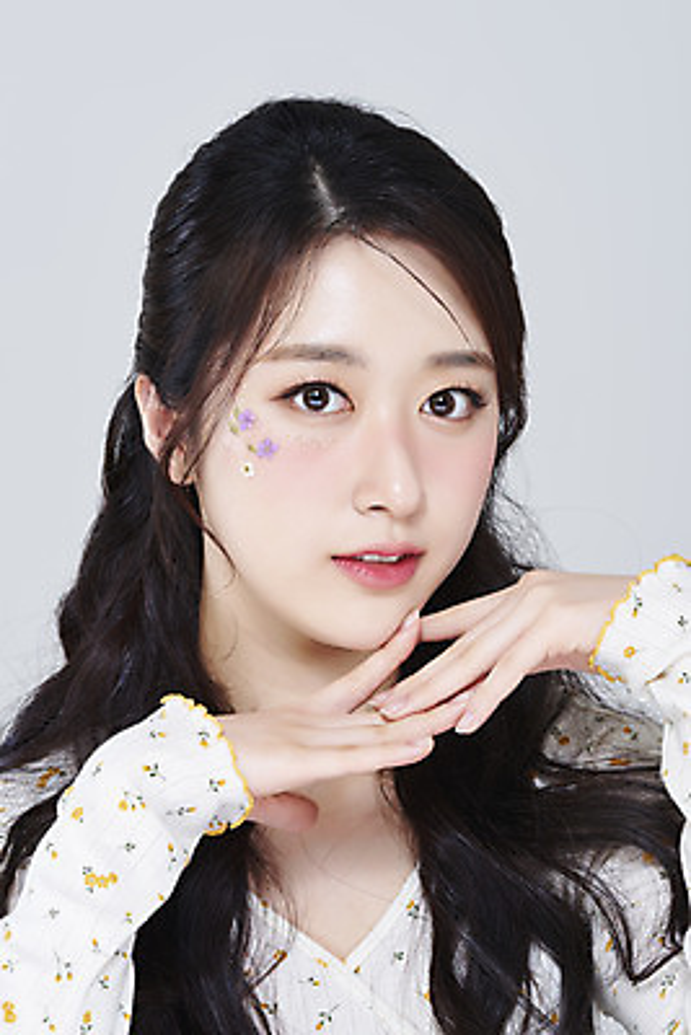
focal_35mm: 105
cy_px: 518
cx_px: 346
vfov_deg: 19.4
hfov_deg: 13.1
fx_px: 3020
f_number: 11
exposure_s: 1/125
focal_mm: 105
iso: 64
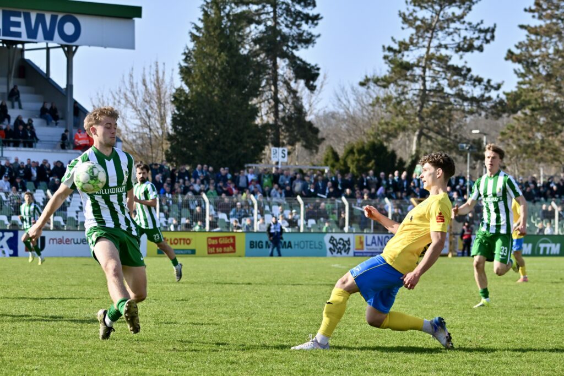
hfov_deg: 20.4
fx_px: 1567
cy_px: 188
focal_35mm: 100
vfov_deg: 13.7
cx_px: 282
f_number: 5.6
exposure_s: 1/1250
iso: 250
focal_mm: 100
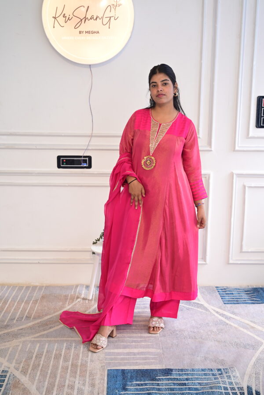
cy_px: 198
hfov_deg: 32.7
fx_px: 451
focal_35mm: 41
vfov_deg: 47.4
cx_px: 132
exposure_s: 1/125
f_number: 5.6
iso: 200
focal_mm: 41
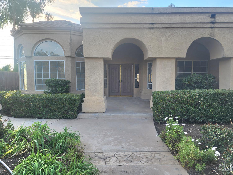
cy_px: 88
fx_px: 155
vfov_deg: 58.9
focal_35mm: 23
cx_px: 116
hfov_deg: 73.9
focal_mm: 6.4
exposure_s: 1/233
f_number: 1.8
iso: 12
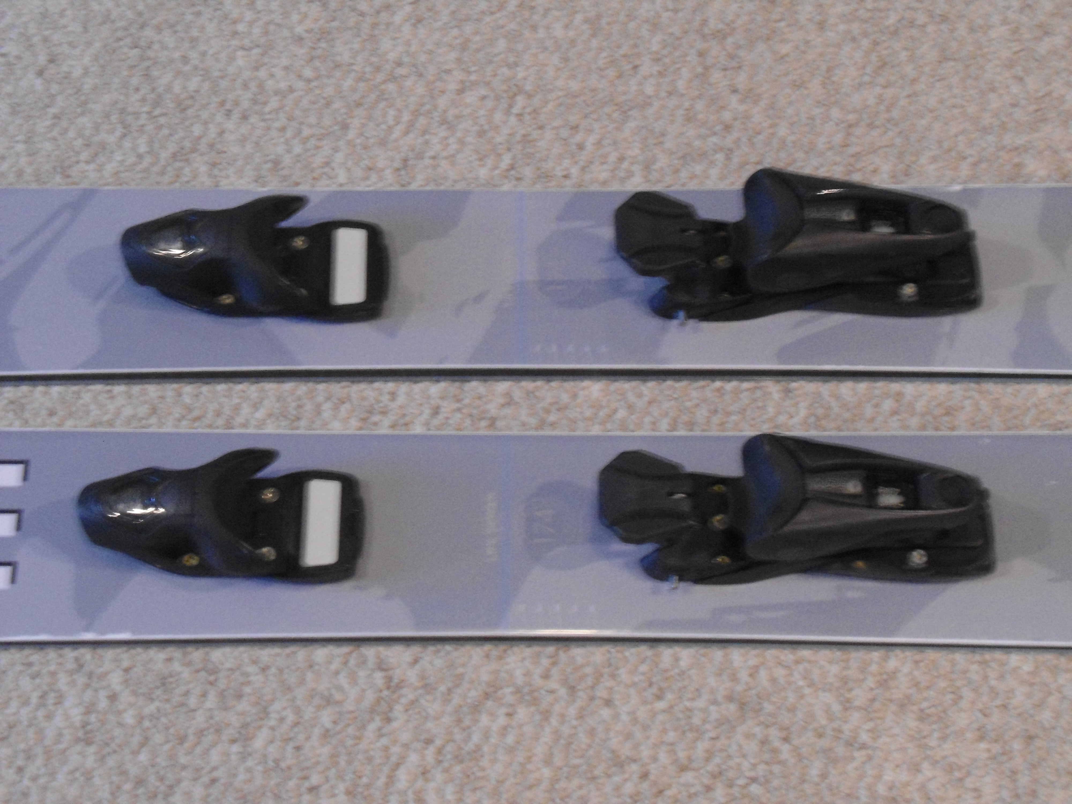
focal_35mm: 63
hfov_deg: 30.7
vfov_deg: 23.3
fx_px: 1951
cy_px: 402
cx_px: 536
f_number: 4.2
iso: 400
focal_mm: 11.2
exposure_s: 1/5
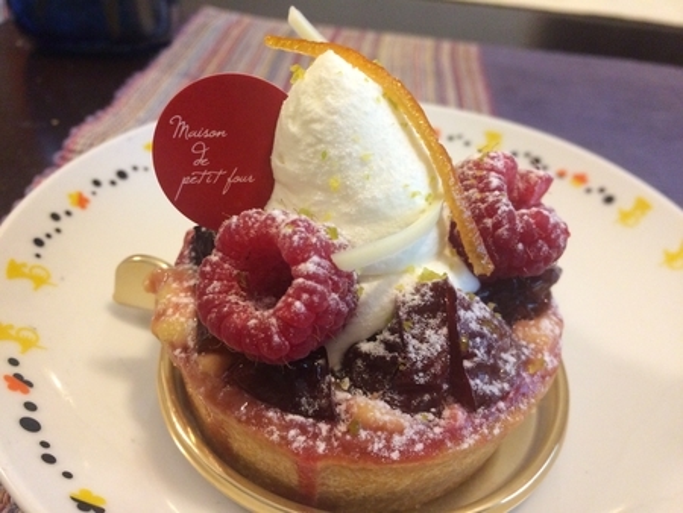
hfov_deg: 61.6
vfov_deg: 48.3
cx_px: 342
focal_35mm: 29
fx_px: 572
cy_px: 256
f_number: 2.2
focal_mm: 4.15
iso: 250
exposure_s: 1/33
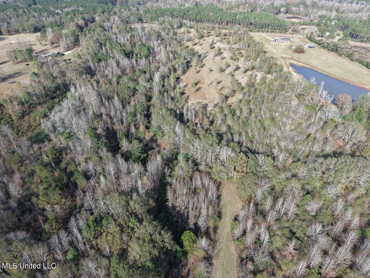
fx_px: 257
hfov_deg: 71.6
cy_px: 139
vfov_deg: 56.8
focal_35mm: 24
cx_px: 185
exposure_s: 1/1000
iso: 100
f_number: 1.8
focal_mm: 8.67
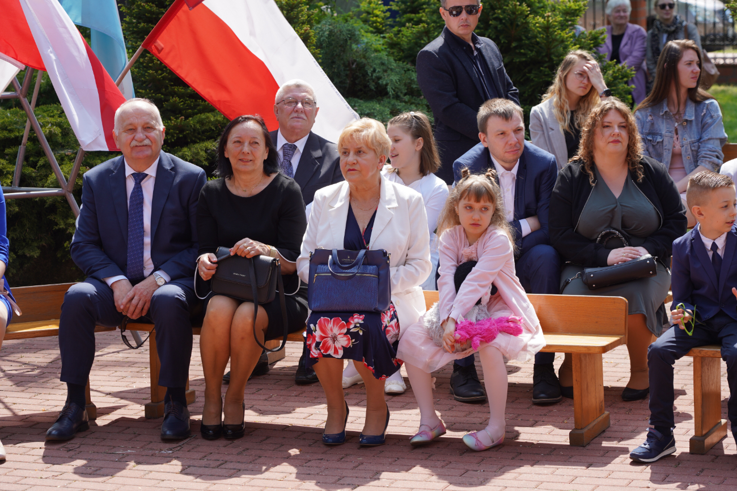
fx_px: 2150
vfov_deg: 13.0
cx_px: 368
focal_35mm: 105
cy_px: 246
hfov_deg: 19.5
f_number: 5.6
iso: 100
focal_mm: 105
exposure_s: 1/200
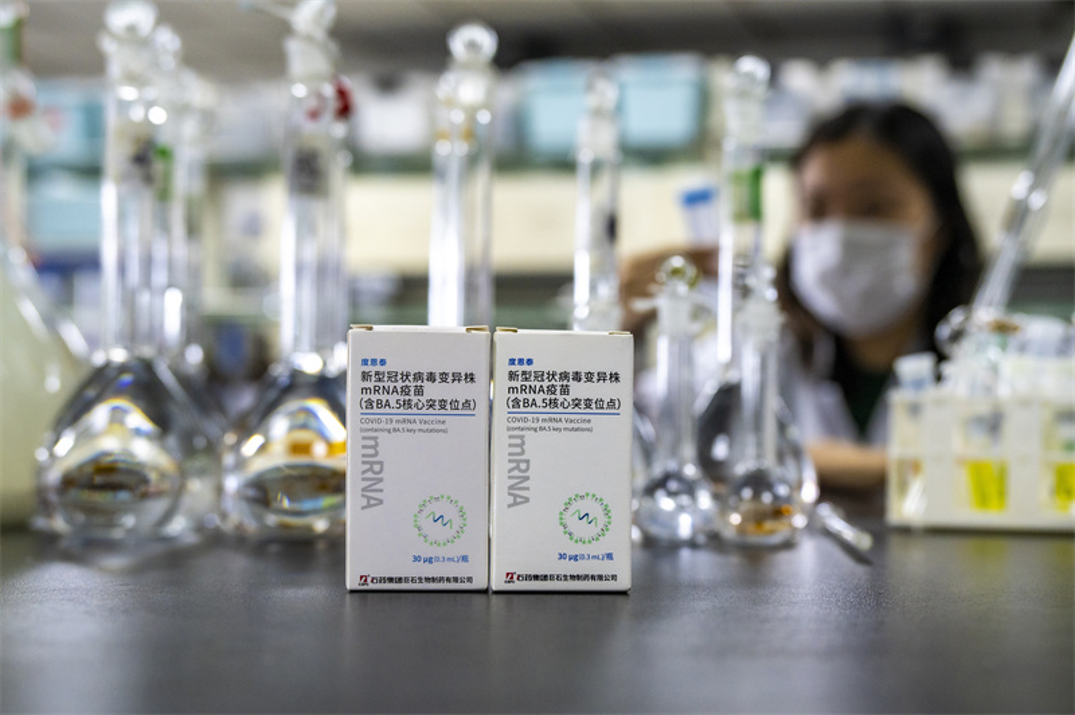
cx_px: 538
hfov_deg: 41.1
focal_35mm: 48
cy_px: 358
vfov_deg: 28.0
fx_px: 1432
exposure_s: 1/60
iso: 2500
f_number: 6.3
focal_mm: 48
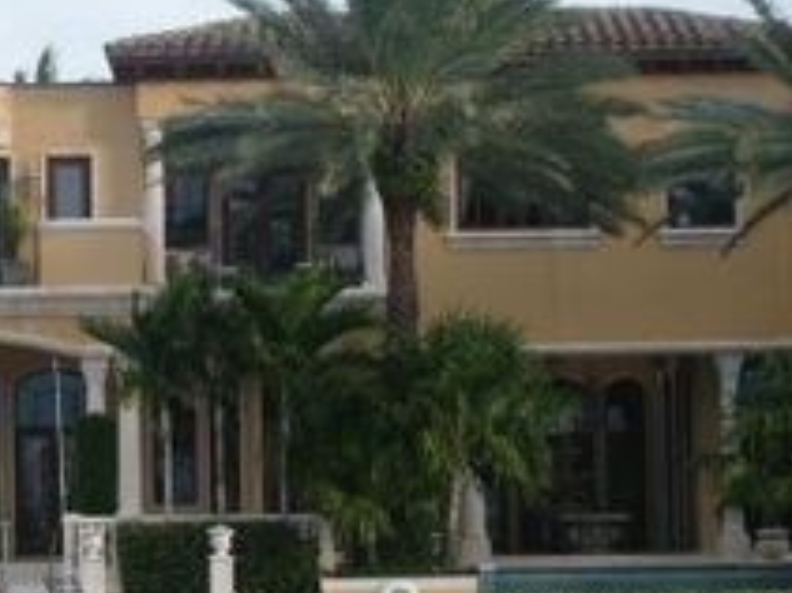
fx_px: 3521
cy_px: 221
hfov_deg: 12.7
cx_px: 81
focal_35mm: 154
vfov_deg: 9.6
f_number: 3.6
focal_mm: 10.3
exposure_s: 1/350
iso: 80
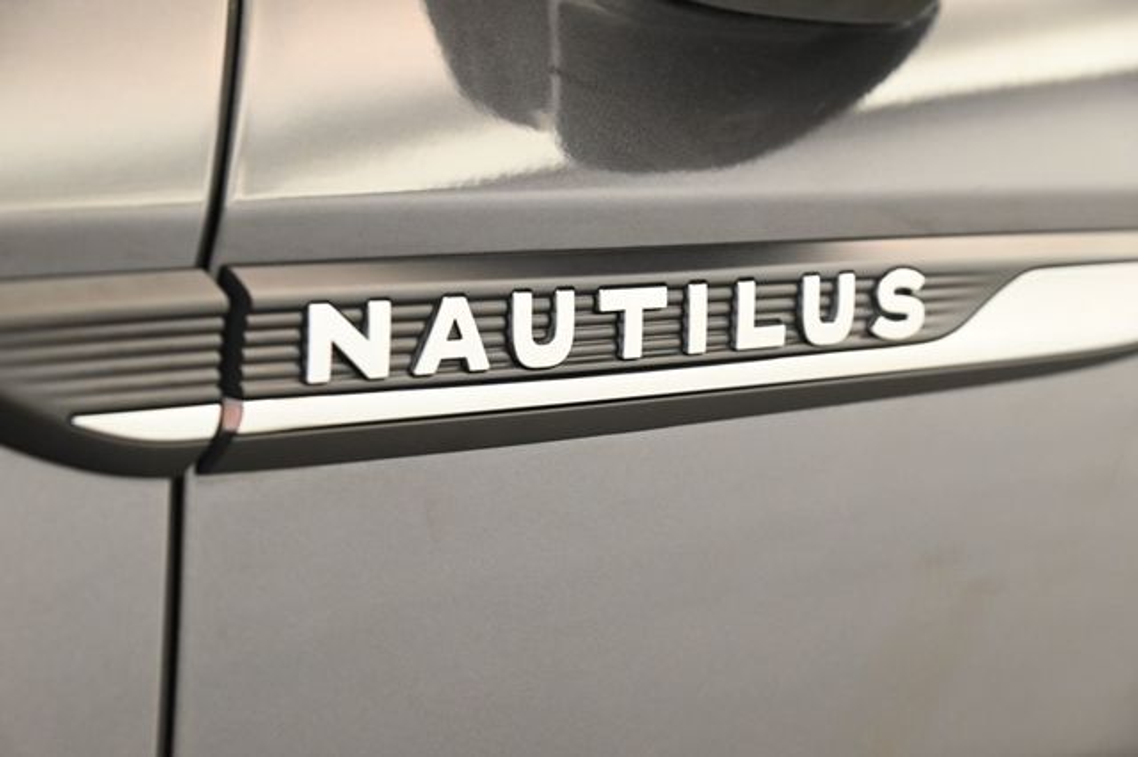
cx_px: 569
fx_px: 3791
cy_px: 378
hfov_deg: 17.1
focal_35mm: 120
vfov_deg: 11.4
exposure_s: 1/60
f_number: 8
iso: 3200
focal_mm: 120
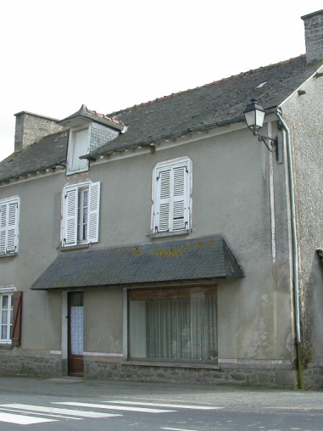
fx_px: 635
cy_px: 216
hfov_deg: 28.5
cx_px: 201
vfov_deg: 37.5
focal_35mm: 51
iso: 100
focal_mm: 7.85
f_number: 6
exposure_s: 1/173
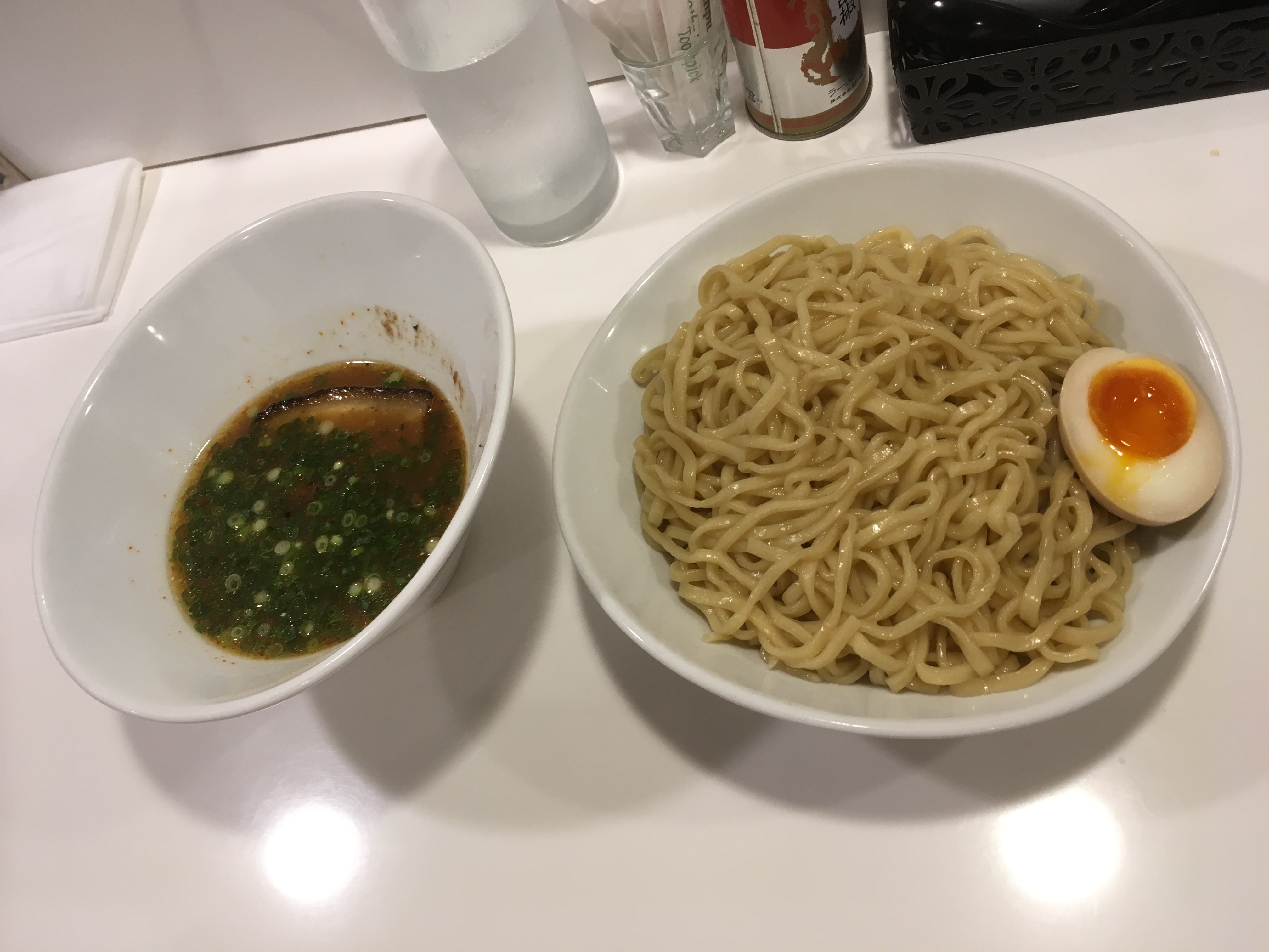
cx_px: 634
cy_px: 476
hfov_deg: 61.7
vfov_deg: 48.2
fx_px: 1063
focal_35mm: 29
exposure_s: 1/30
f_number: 2.2
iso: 64
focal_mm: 4.15
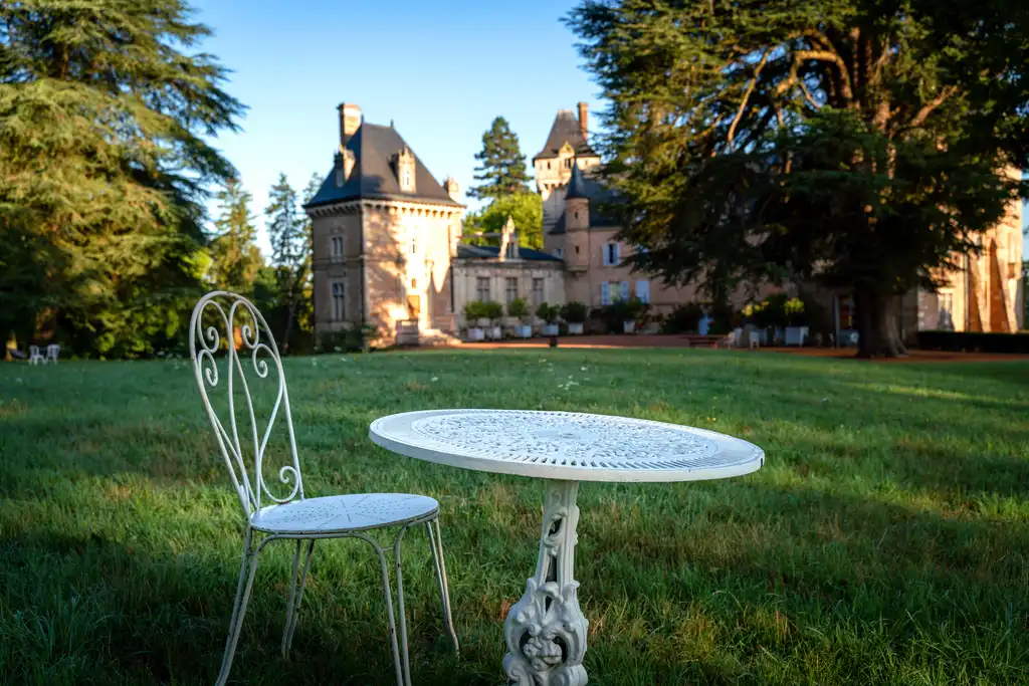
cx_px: 514
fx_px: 1000
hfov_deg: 54.4
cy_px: 343
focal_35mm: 35
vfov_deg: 37.9
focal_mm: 35
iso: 100
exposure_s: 1/200
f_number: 5.6
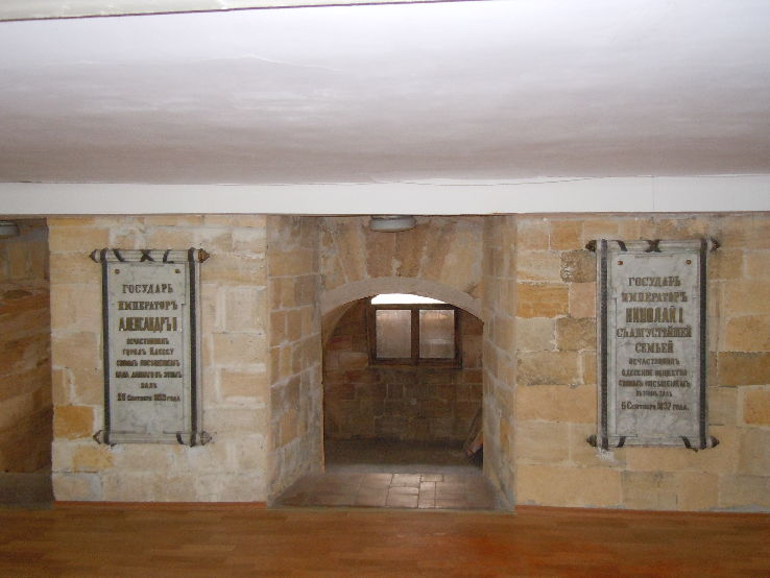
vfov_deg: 46.8
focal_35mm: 30
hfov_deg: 59.9
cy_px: 289
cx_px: 385
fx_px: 668
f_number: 3.5
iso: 400
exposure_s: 1/30
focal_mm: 5.4
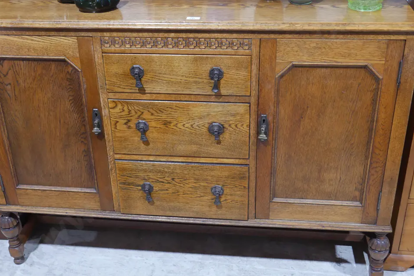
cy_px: 130
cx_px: 197
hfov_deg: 41.9
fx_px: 541
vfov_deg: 28.7
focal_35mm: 47
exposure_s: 1/60
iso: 1000
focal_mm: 21
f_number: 5
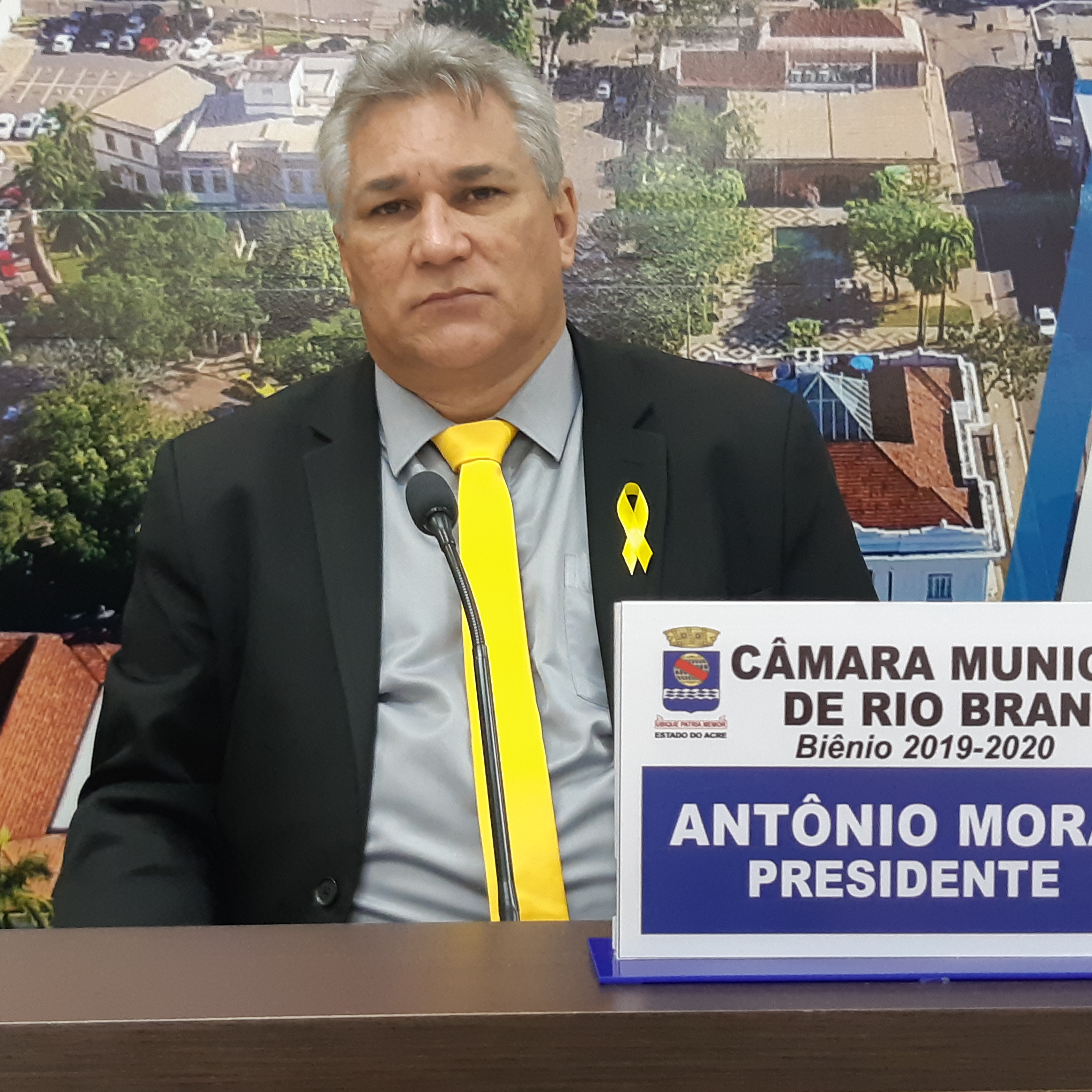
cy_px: 547
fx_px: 1106
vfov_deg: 52.5
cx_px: 552
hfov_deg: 52.5
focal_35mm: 31
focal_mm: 3.93
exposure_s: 1/60
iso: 200
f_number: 1.7
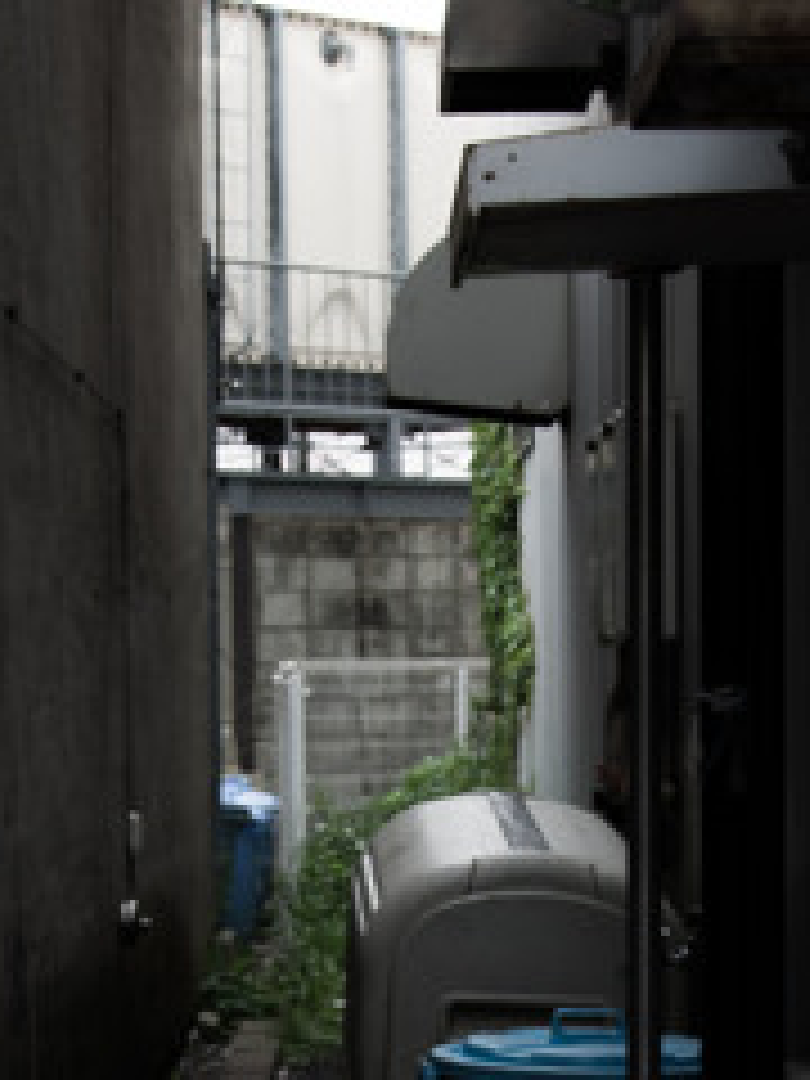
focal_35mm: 127
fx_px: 3962
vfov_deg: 15.3
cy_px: 1008
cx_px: 412
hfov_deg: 11.7
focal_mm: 31
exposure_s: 1/125
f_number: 5.6
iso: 100
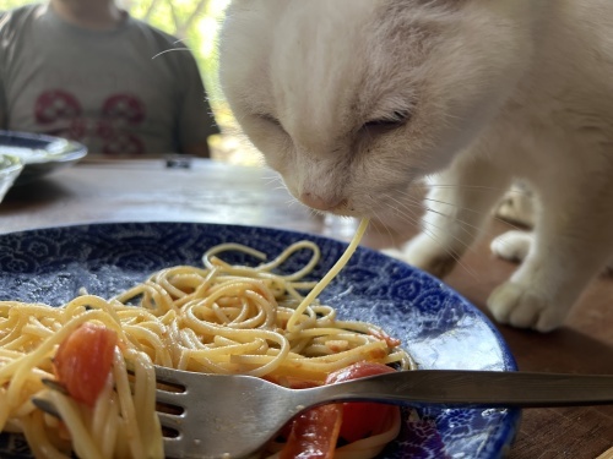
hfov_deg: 67.3
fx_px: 460
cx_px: 306
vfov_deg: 53.1
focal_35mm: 26
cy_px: 230
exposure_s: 1/121
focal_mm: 5.7
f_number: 1.5
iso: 125
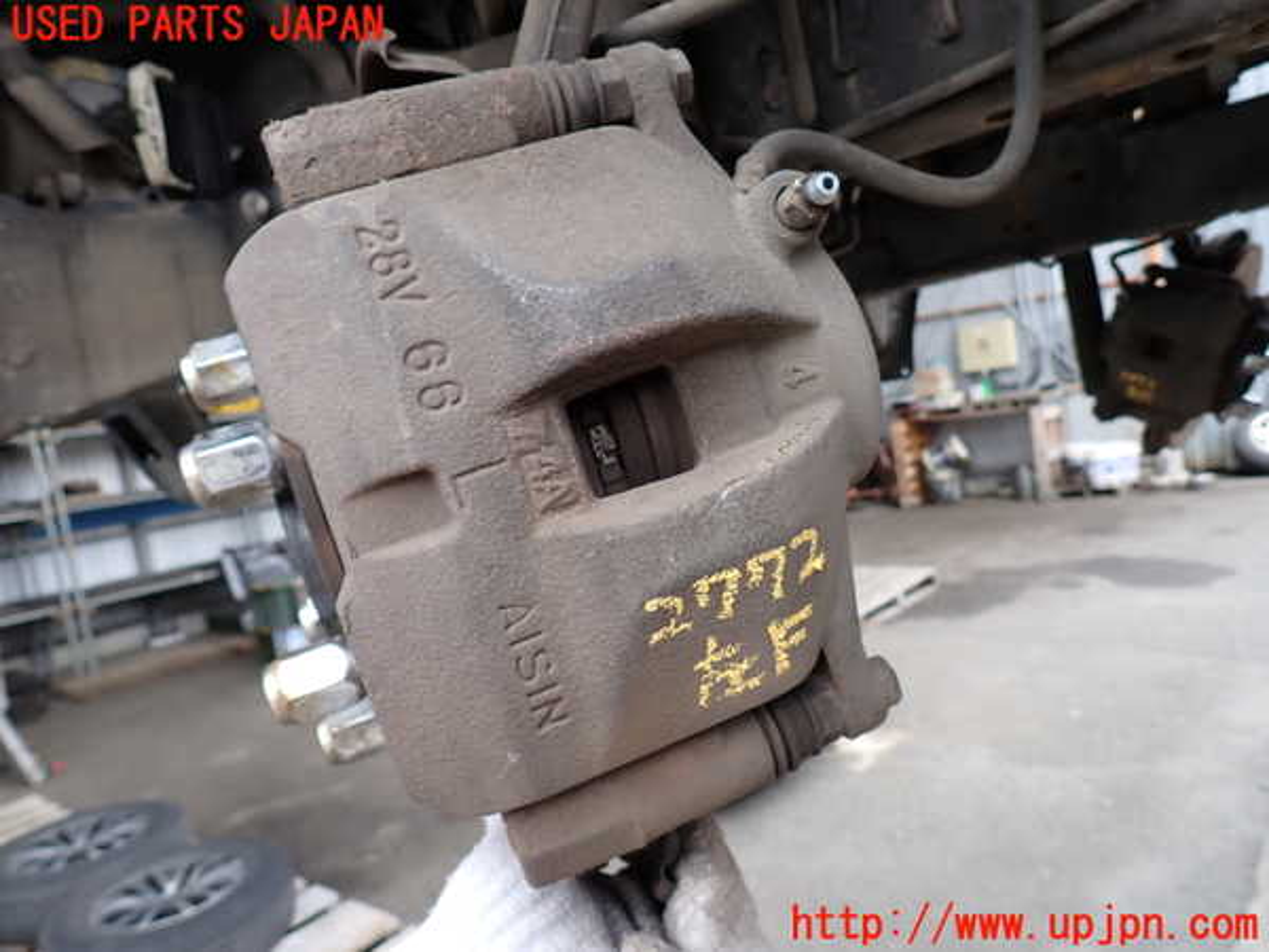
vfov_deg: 54.9
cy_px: 476
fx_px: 916
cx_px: 634
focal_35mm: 25
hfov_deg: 69.4
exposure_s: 1/100
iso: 100
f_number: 2.8
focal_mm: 4.5
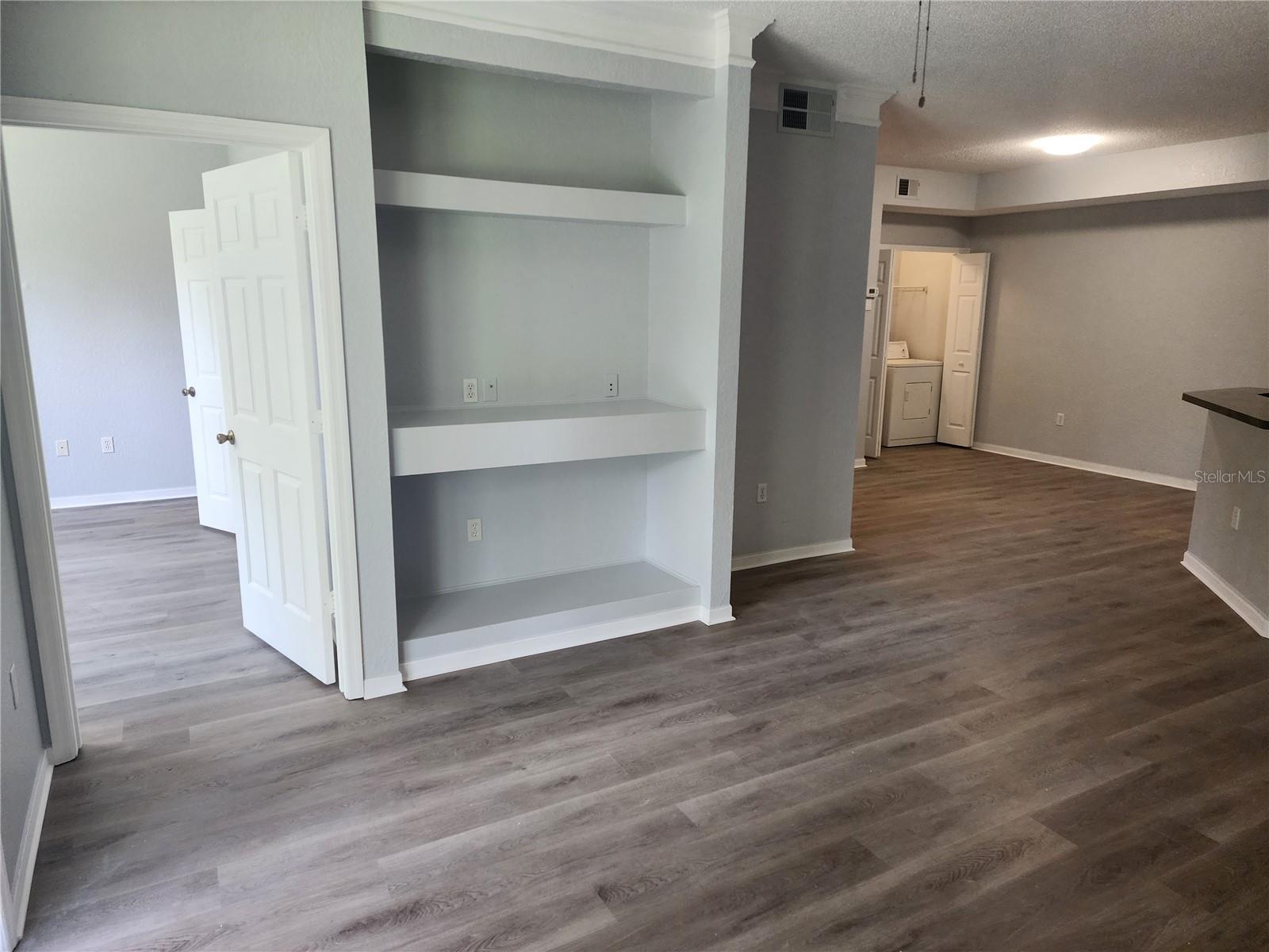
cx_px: 634
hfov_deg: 73.9
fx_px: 843
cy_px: 476
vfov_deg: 58.9
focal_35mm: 23
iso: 320
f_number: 1.8
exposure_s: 1/120
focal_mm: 6.4
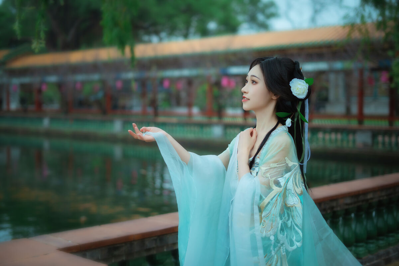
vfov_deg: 27.0
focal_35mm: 50
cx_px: 200
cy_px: 133
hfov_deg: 39.6
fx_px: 554
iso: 500
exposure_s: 1/320
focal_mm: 50
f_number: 1.8
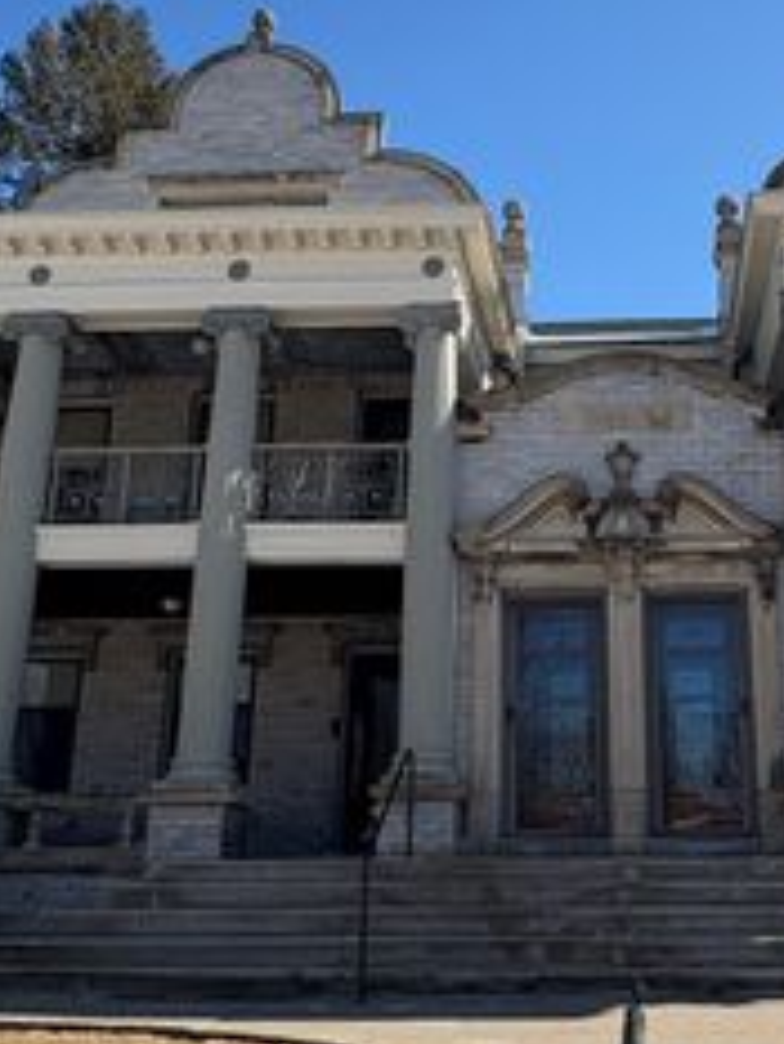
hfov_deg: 35.1
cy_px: 558
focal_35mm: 40
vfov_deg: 46.7
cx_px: 605
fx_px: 1207
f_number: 2.2
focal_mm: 2.22
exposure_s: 1/1748
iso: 64
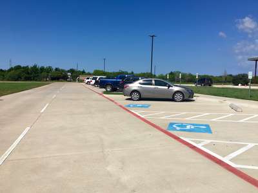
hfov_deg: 61.7
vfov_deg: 48.2
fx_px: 216
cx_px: 129
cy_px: 96
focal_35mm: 29
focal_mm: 4.15
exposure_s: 1/2959
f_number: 2.2
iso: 25
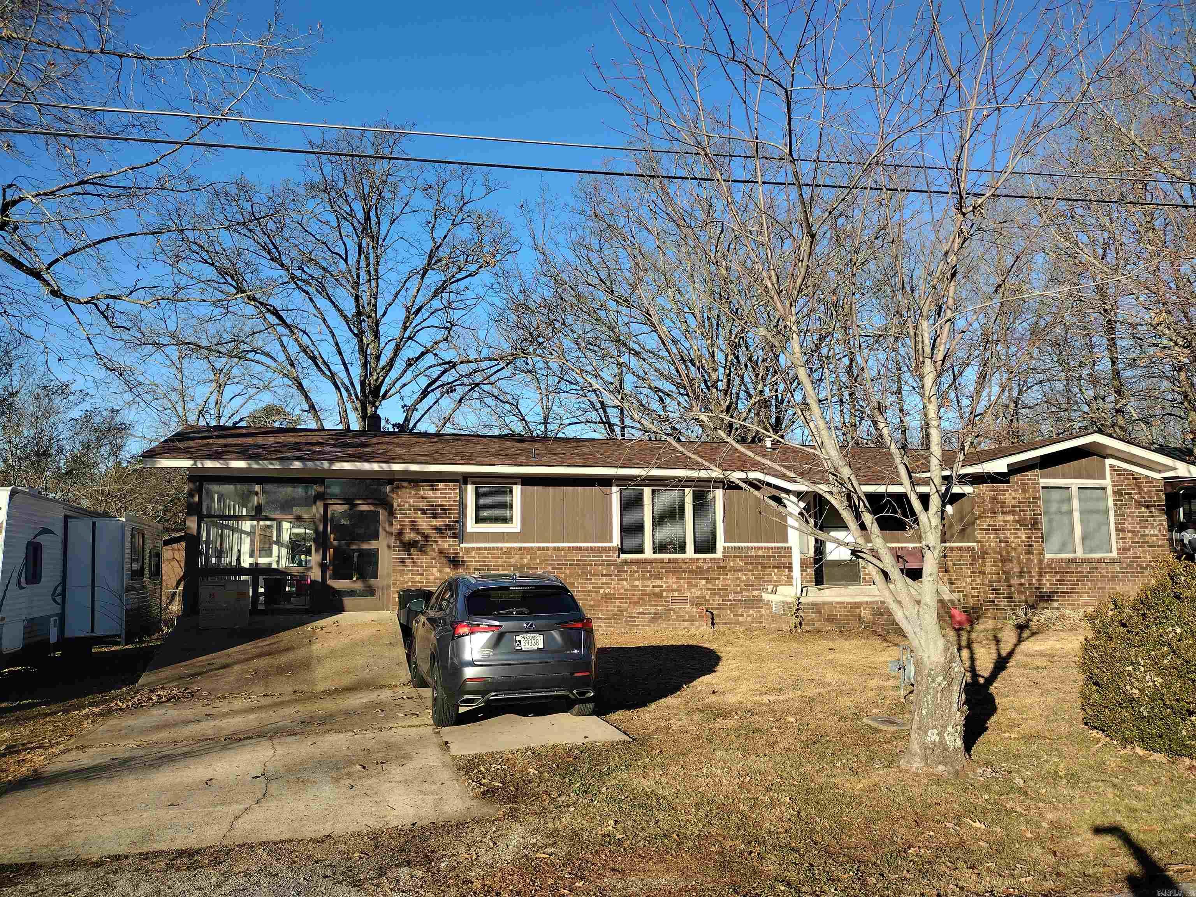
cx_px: 598
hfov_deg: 65.3
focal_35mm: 27
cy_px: 448
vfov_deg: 51.4
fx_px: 933
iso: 100
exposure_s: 1/1208
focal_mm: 4.71
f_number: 1.7
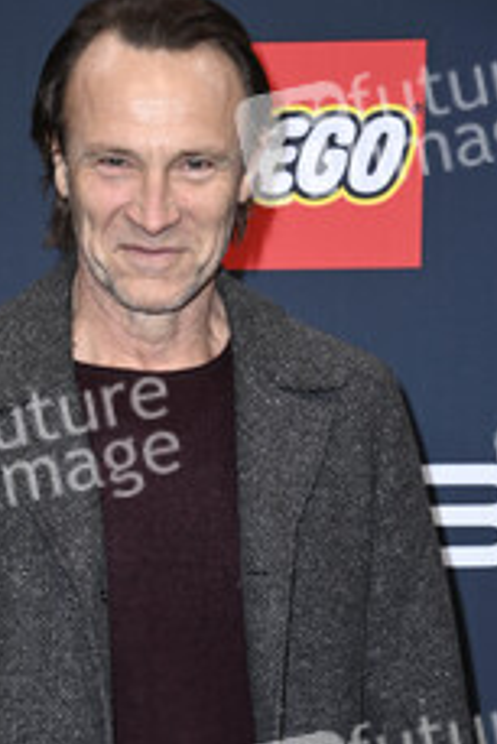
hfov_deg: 9.6
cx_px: 107
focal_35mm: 143
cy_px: 617
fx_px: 2957
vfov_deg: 14.2
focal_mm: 82
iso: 320
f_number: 5.6
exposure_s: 1/250
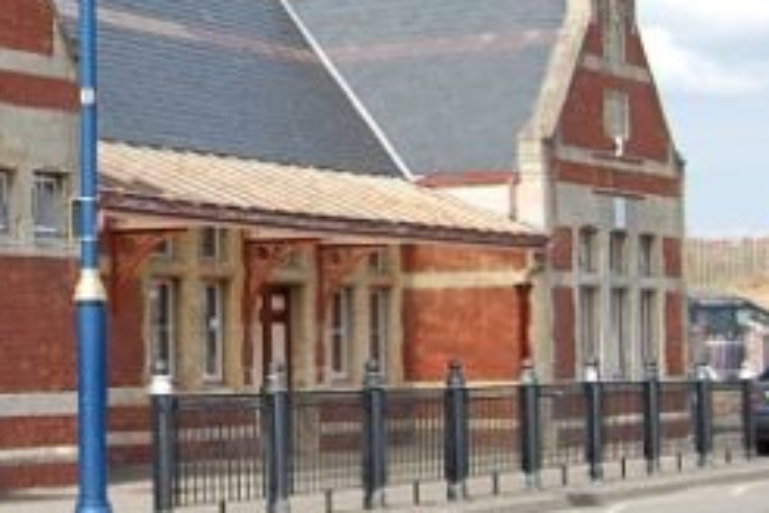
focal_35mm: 126
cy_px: 205
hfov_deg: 15.2
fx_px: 2691
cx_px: -334
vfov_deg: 10.9
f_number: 9
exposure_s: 1/250
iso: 200
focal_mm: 28
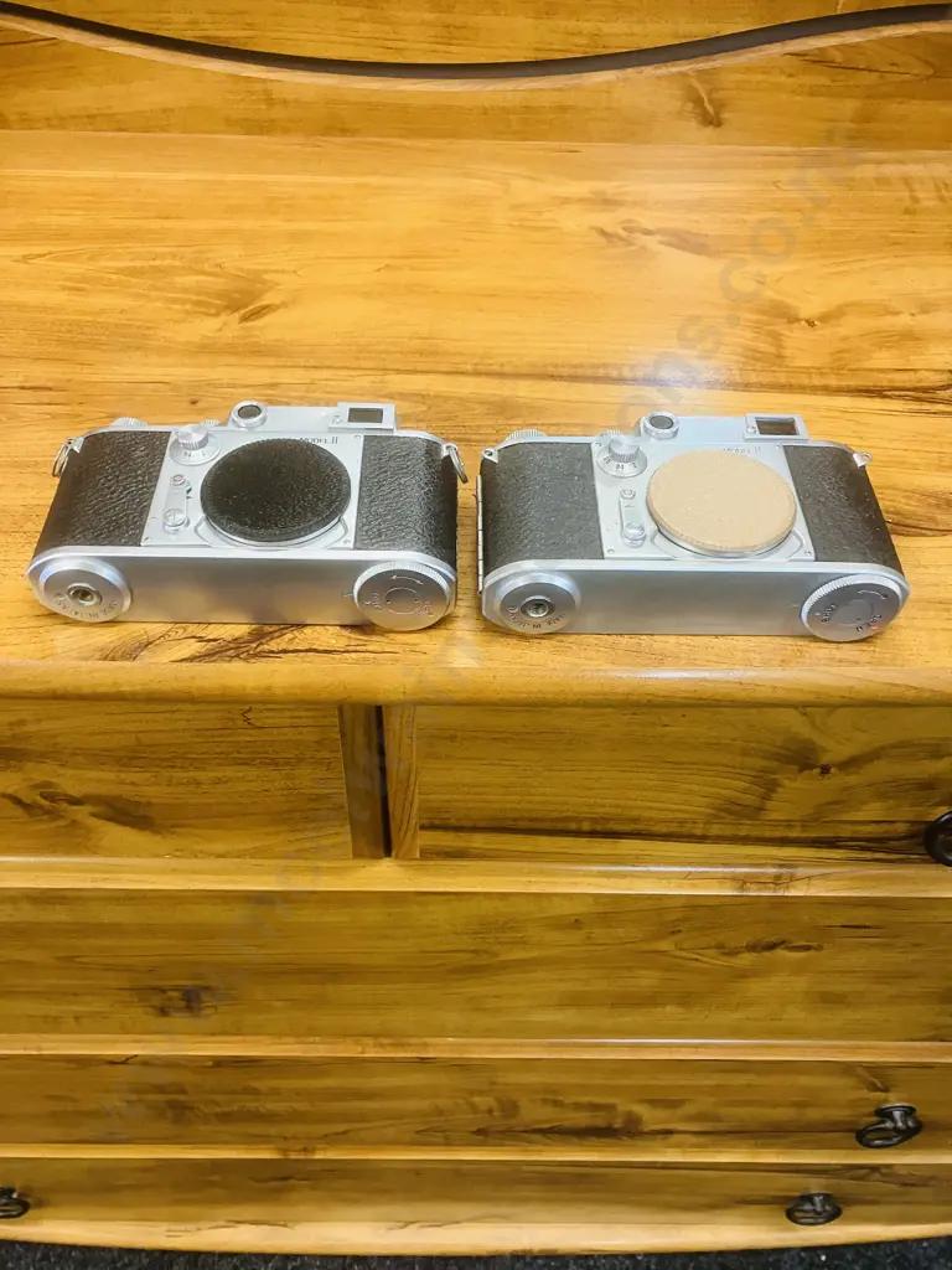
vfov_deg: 63.4
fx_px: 1027
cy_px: 635
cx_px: 476
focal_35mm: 28
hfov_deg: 49.7
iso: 250
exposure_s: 1/50
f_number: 1.8
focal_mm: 3.99
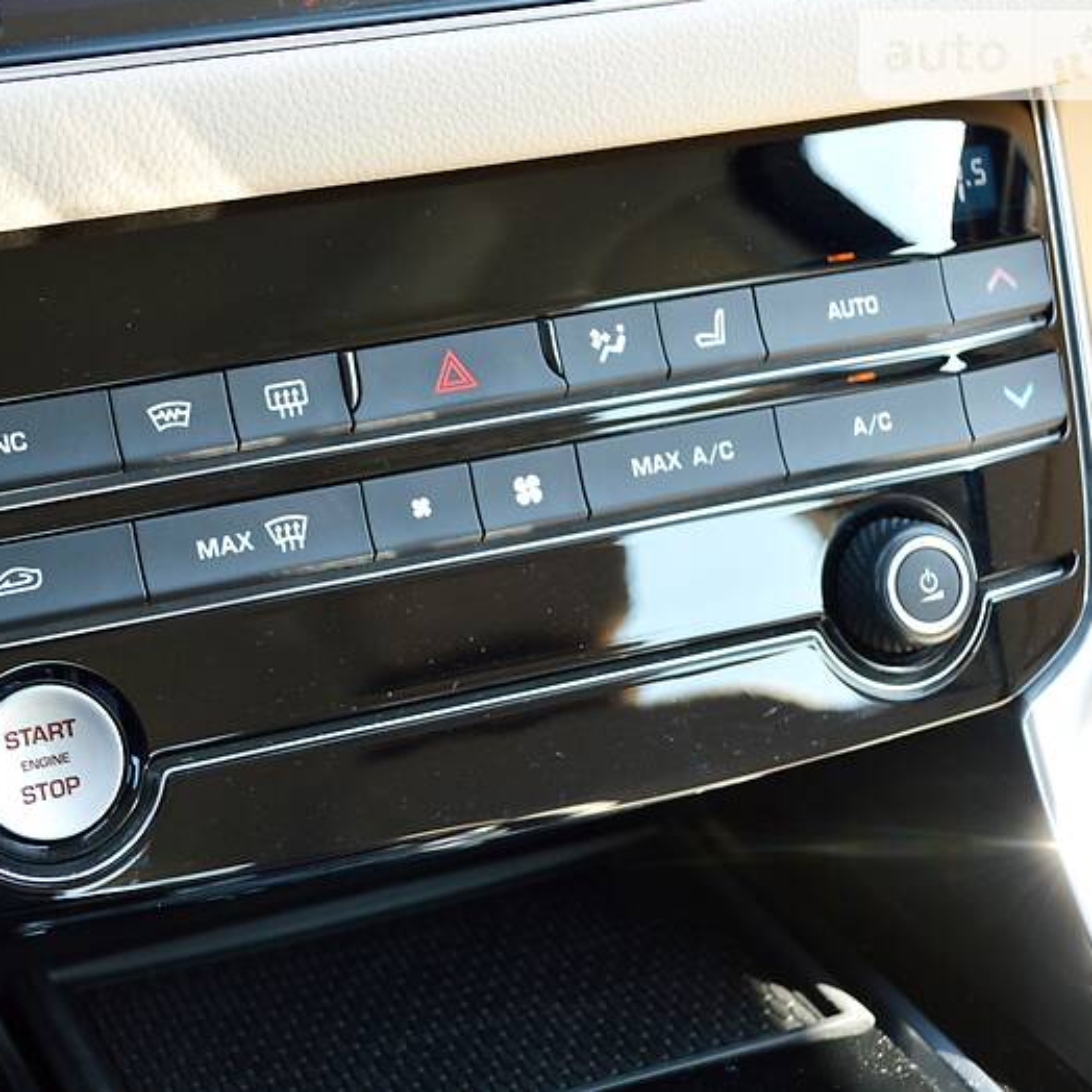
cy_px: 540
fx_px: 2498
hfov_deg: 24.5
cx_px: 356
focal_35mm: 70
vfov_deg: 24.7
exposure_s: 1/60
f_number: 5
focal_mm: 36
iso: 400
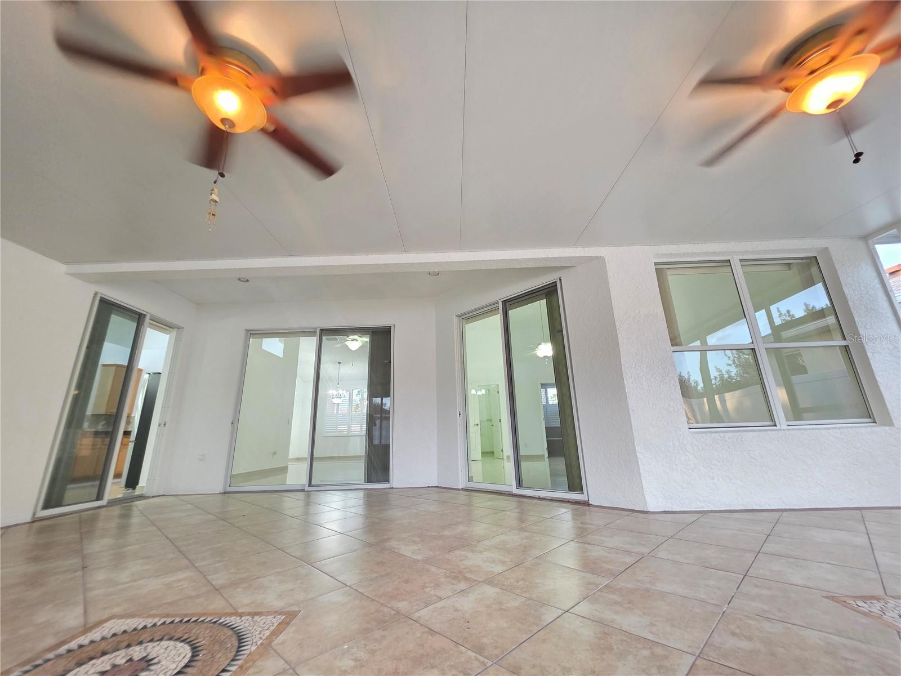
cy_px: 338
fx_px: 338
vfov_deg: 89.9
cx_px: 450
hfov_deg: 106.2
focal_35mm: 13
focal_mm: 2.2
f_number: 1.9
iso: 320
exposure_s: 1/60
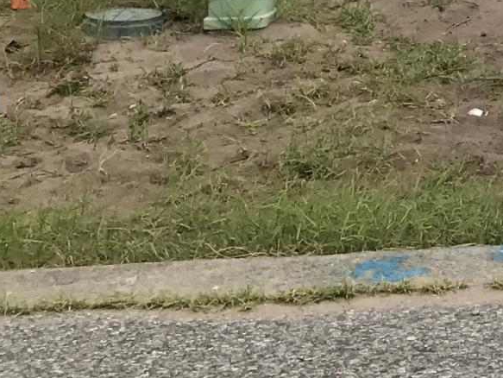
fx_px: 2094
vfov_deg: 9.2
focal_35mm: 144
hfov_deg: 12.0
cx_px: 1056
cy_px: -526
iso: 20
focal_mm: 3.99
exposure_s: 1/2907
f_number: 1.8
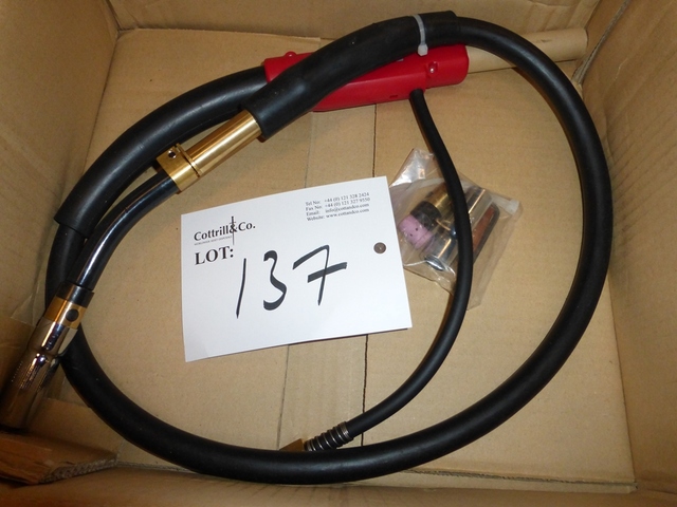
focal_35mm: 25
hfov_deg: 69.4
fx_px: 489
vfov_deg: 54.9
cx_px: 338
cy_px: 254
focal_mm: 4.3
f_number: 3.3
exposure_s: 1/15
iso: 400
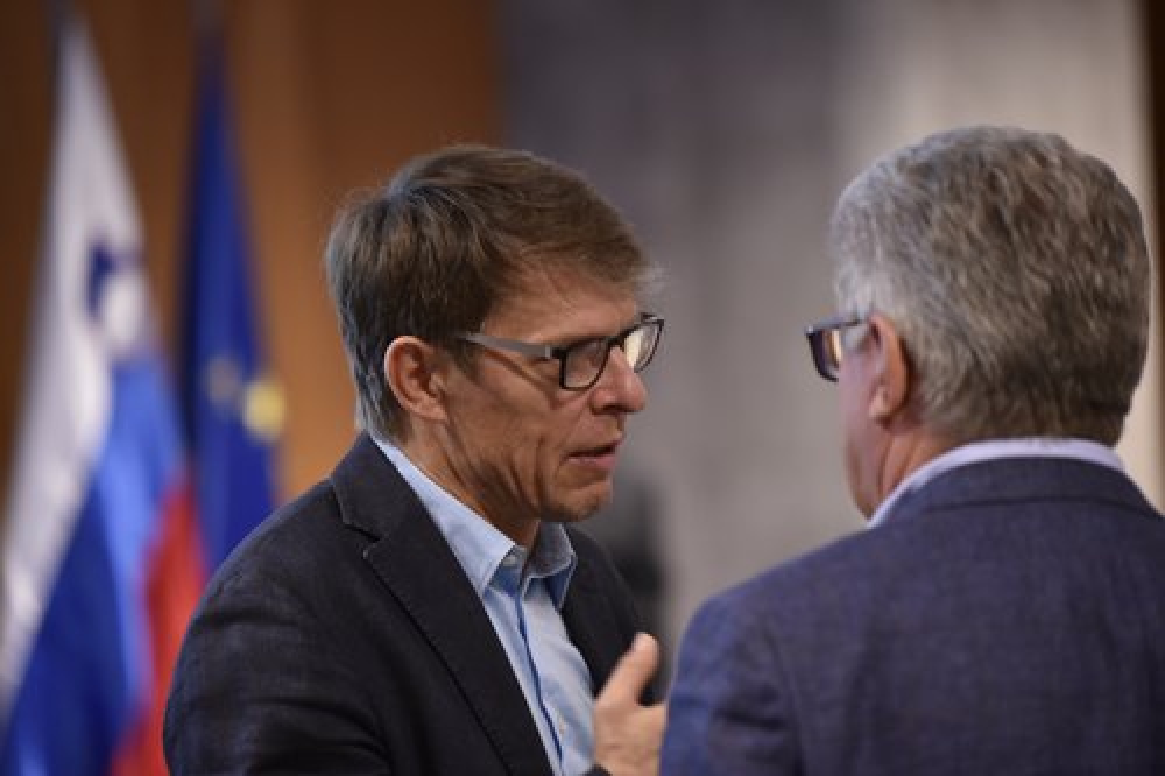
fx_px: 6470
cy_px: 388
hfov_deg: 10.3
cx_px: 582
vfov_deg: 6.9
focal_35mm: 200
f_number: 3.2
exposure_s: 1/100
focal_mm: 200
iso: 2000
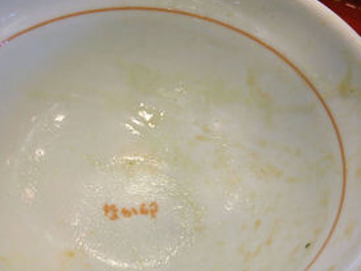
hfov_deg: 42.6
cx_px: 136
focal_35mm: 44
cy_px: 172
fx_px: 459
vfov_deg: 32.7
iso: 40
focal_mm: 4.06
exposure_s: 1/80
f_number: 1.94
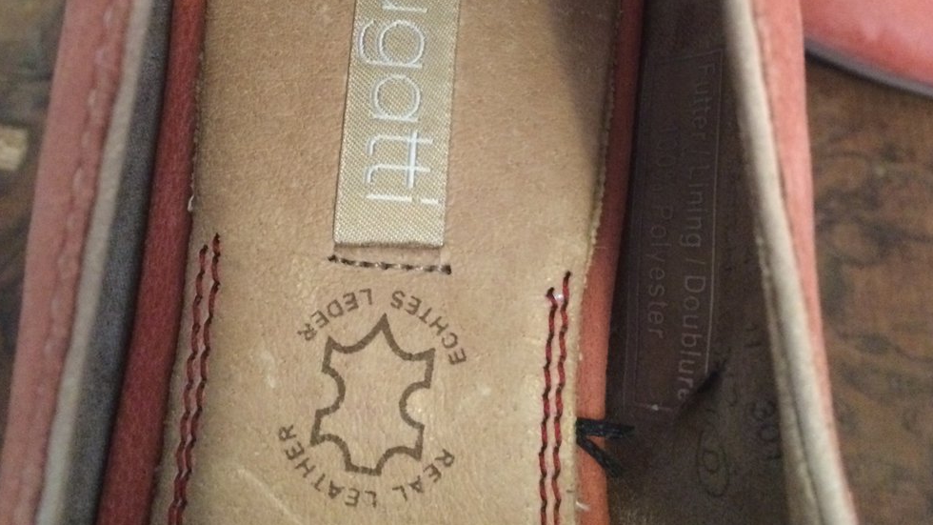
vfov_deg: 27.2
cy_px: 113
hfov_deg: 47.4
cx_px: 472
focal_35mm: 43
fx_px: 1064
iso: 400
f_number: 2.2
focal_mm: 4.15
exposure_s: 1/17
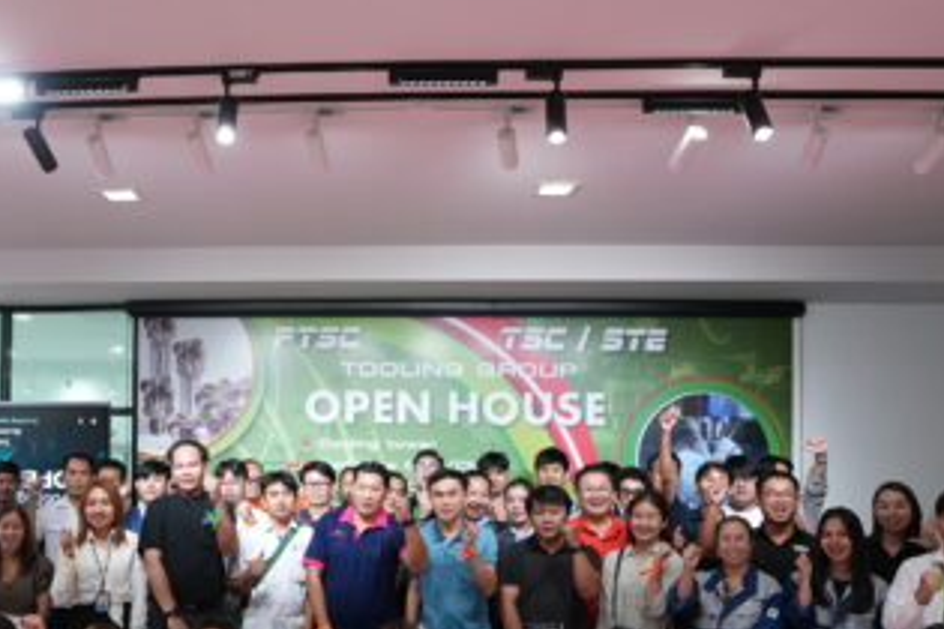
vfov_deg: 39.3
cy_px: 440
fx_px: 865
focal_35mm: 33
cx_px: 315
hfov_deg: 56.0
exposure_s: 1/125
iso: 1600
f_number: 4
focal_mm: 16
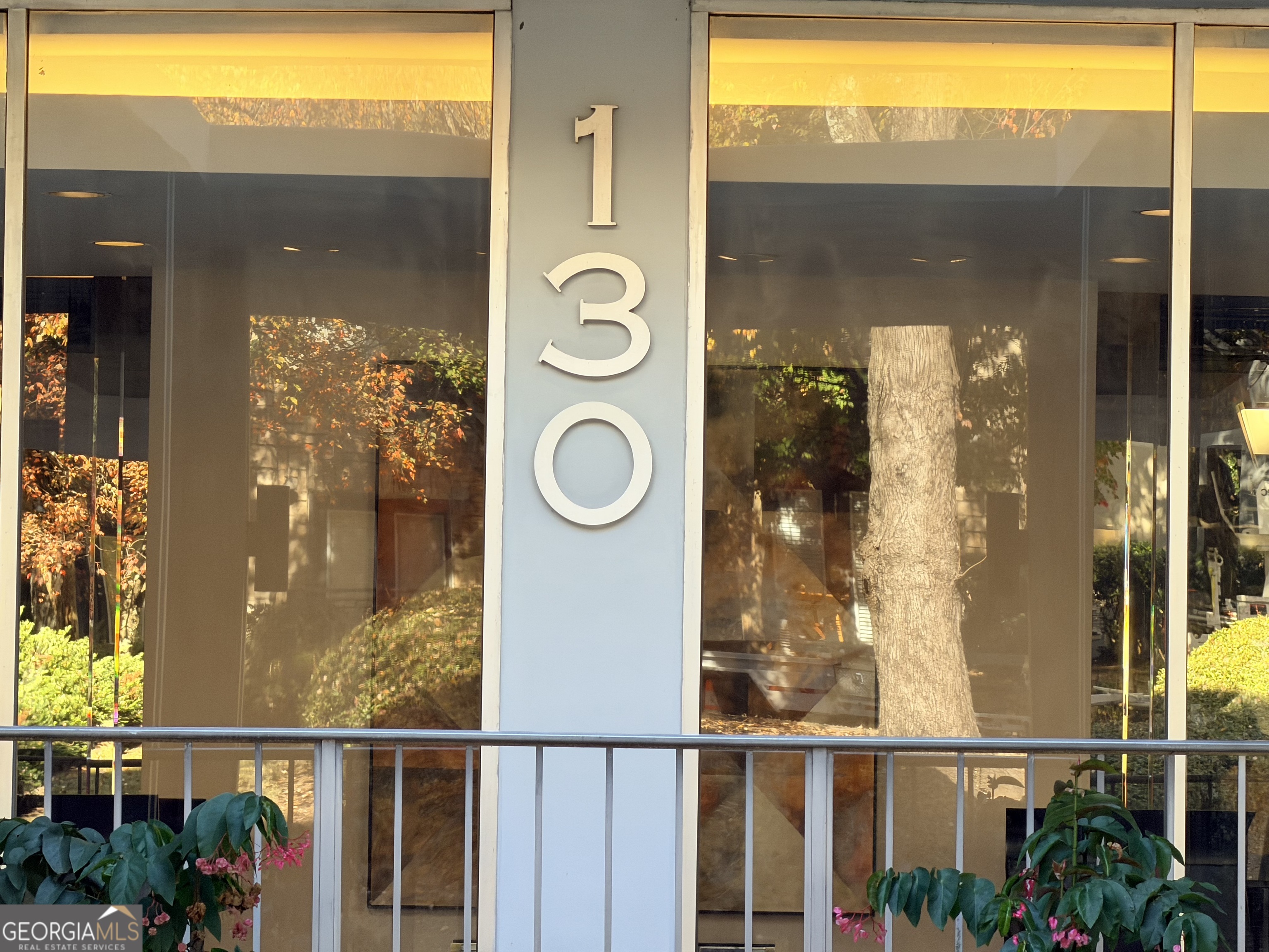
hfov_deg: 9.9
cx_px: 634
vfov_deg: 7.4
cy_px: 476
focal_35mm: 200
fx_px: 7332
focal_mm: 16.89
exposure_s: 1/121
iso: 80
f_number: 2.8
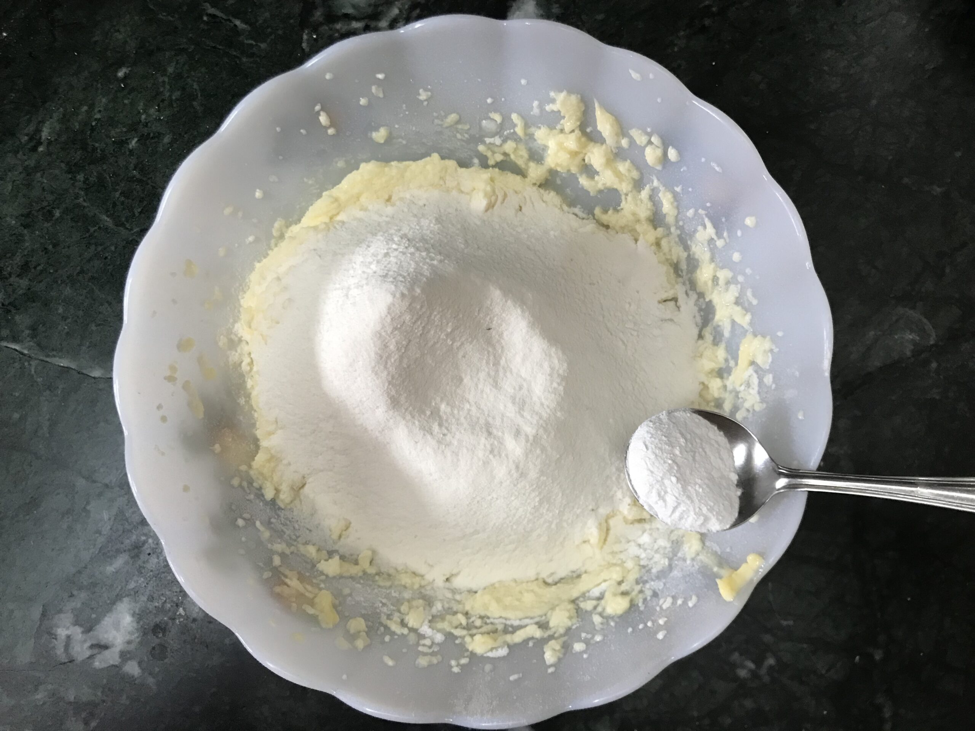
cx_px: 488
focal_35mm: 28
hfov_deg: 63.4
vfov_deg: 49.7
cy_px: 366
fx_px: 789
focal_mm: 3.99
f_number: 1.8
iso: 64
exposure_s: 1/17
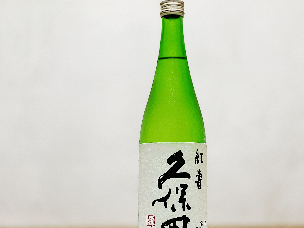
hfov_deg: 28.5
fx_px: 597
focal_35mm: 68
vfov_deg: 21.6
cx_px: 173
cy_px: 121
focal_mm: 6
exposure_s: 1/101
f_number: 2.4
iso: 125
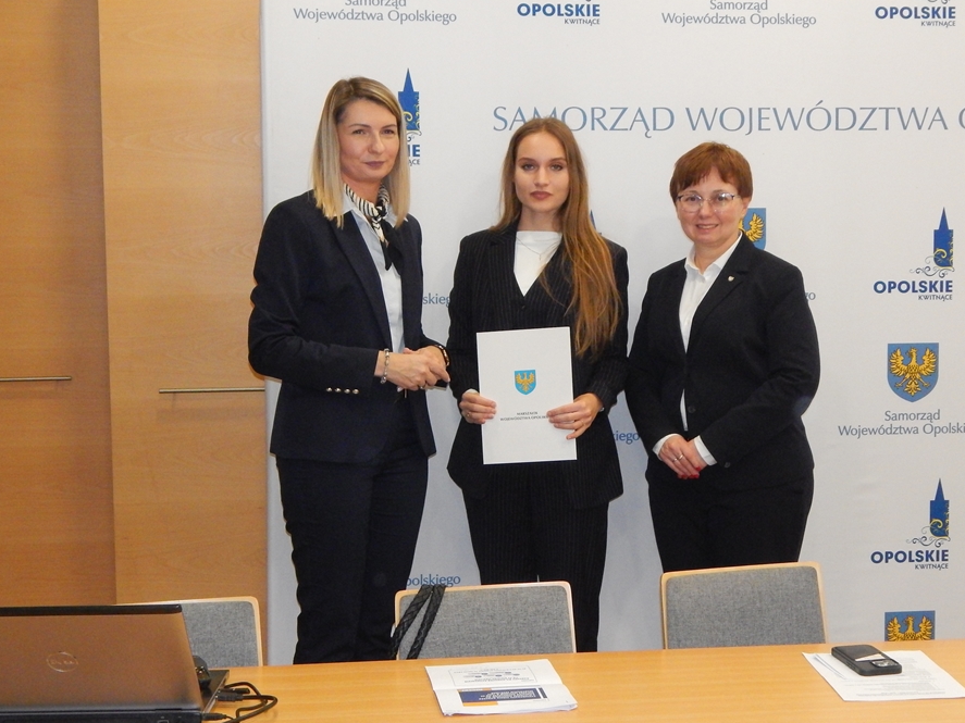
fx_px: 1728
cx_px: 535
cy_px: 387
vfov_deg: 23.6
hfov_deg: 31.2
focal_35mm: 62
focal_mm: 9.7
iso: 800
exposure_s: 1/100
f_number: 3.8
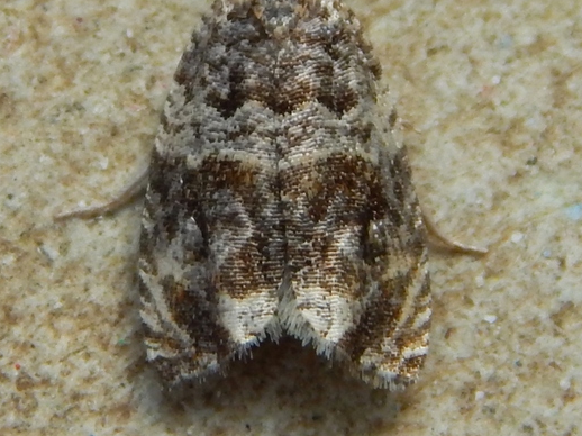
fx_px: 3428
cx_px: 281
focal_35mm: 204
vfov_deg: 7.3
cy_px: 154
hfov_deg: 9.7
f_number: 4.8
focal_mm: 23.4
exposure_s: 1/125
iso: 125
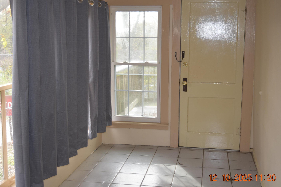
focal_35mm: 48
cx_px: 152
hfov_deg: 41.4
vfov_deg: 28.3
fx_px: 371
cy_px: 91
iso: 400
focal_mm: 29
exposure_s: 1/100
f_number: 4.2
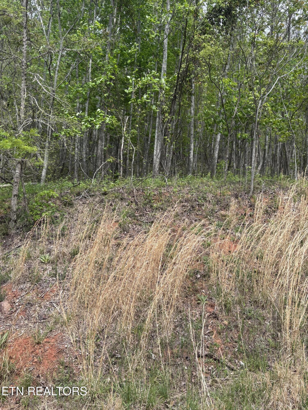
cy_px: 205
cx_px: 154
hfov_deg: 53.1
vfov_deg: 67.3
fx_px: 308
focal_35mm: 26
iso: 50
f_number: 1.6
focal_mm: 5.96
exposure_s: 1/1477
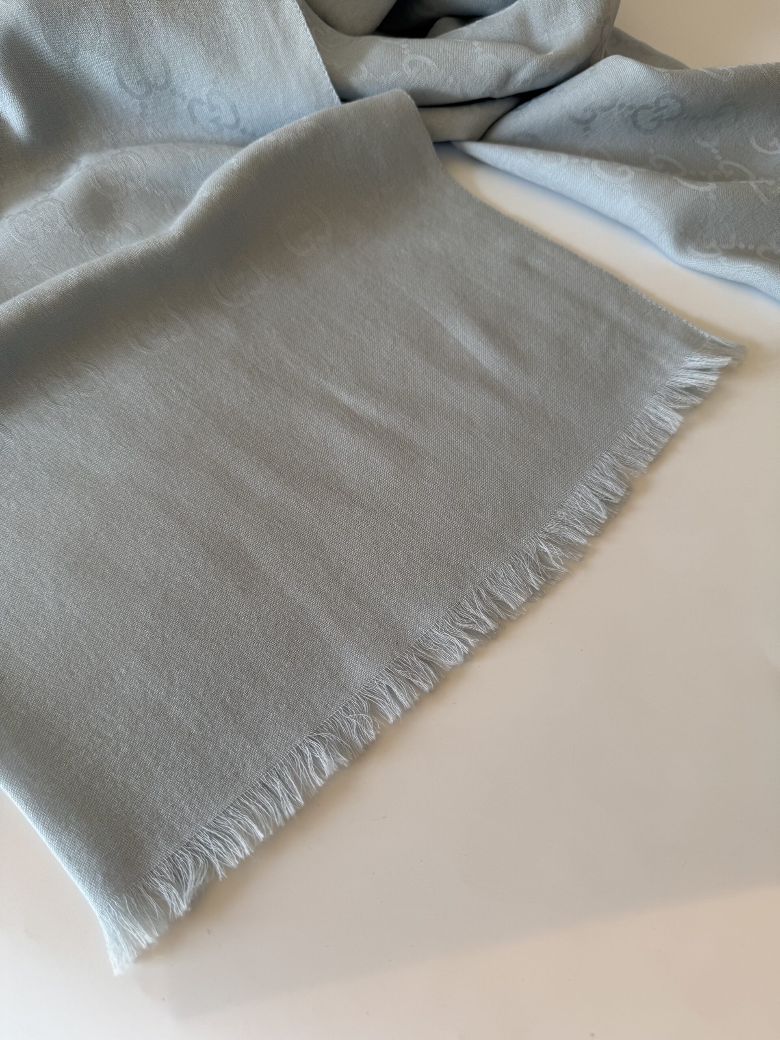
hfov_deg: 56.8
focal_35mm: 24
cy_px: 520
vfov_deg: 71.6
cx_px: 390
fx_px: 721
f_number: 1.78
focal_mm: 6.76
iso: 64
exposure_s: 1/121
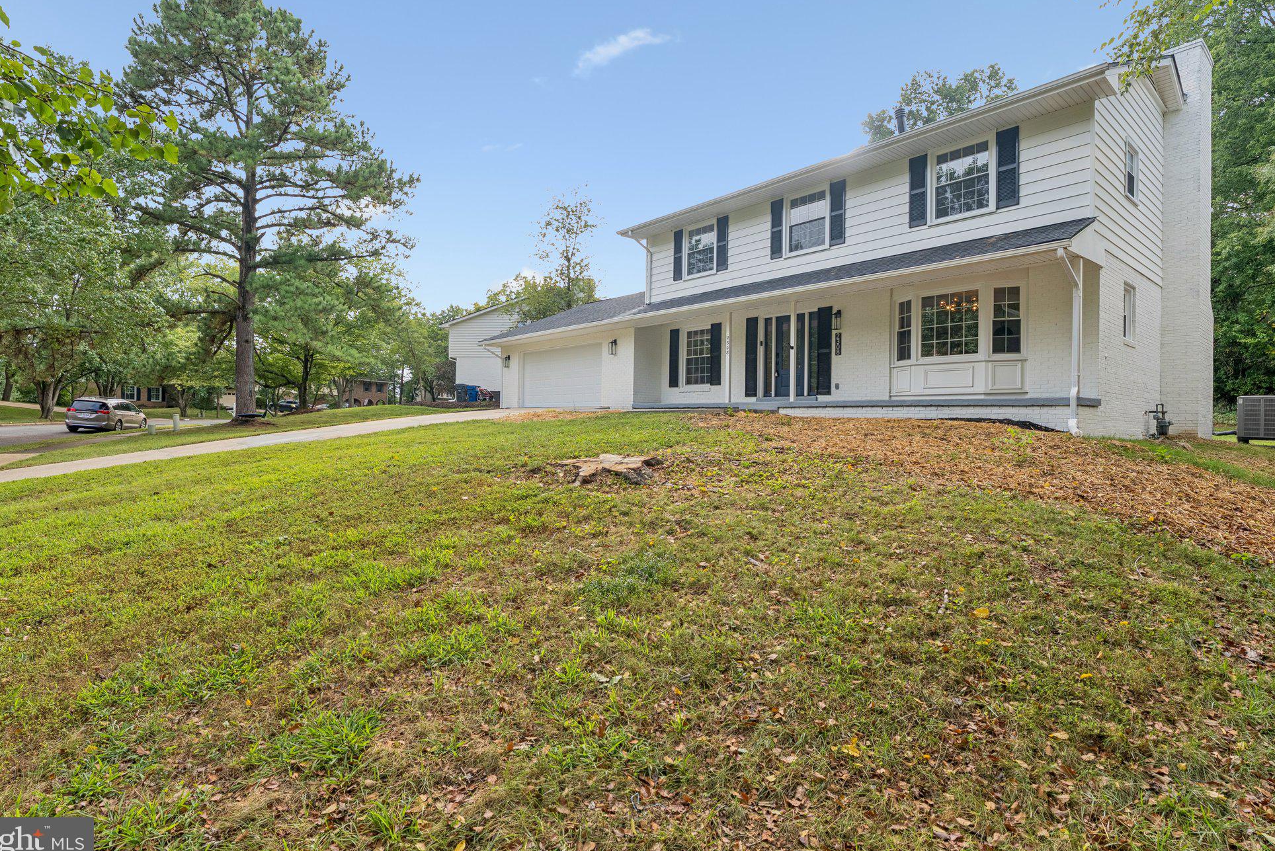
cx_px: 624
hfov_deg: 90.8
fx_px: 629
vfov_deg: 68.2
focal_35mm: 18
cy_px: 414
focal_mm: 16.7
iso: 250
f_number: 9
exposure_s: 1/80
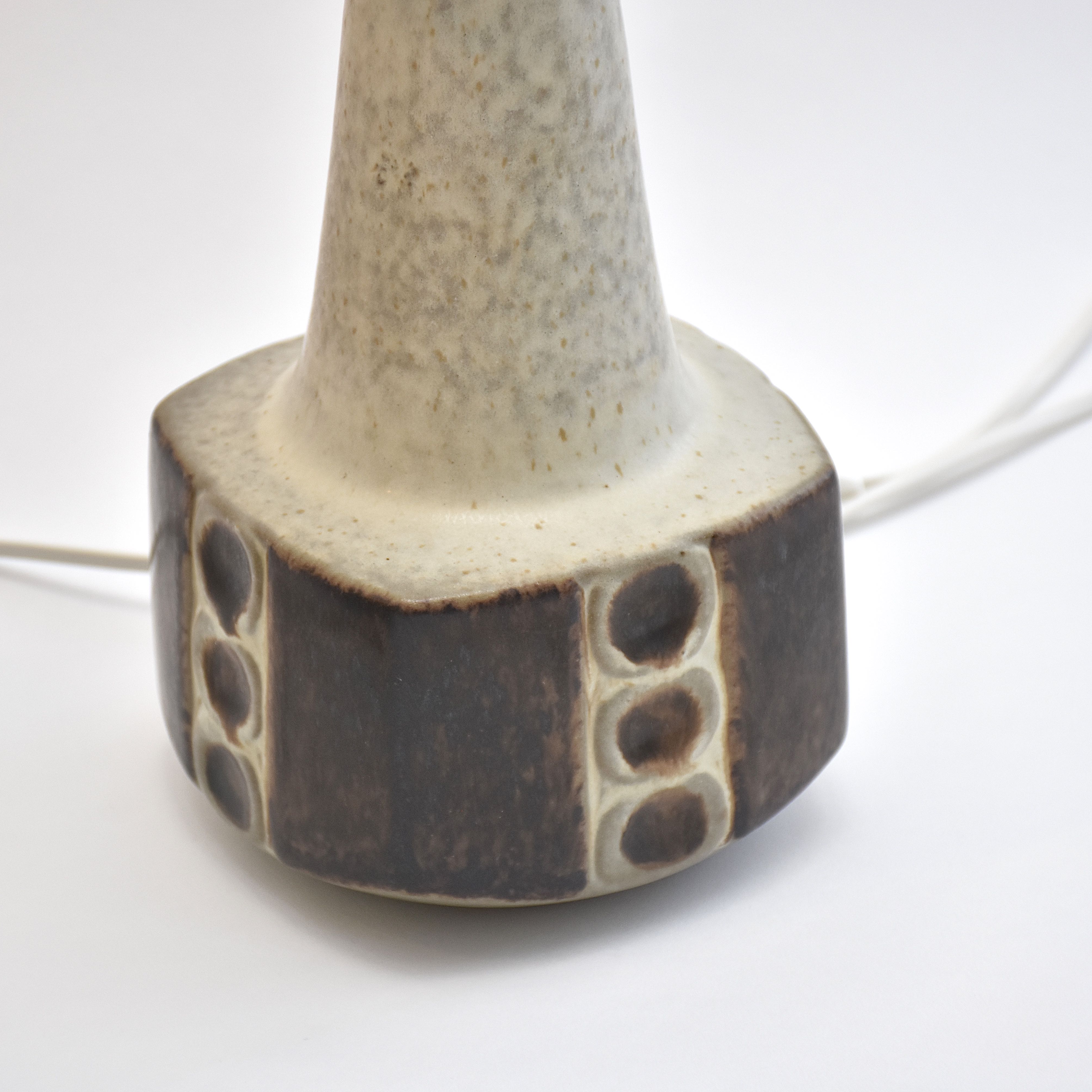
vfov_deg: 12.2
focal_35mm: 144
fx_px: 5127
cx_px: 473
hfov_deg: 12.2
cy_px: 546
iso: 500
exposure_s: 1/160
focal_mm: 75
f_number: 5
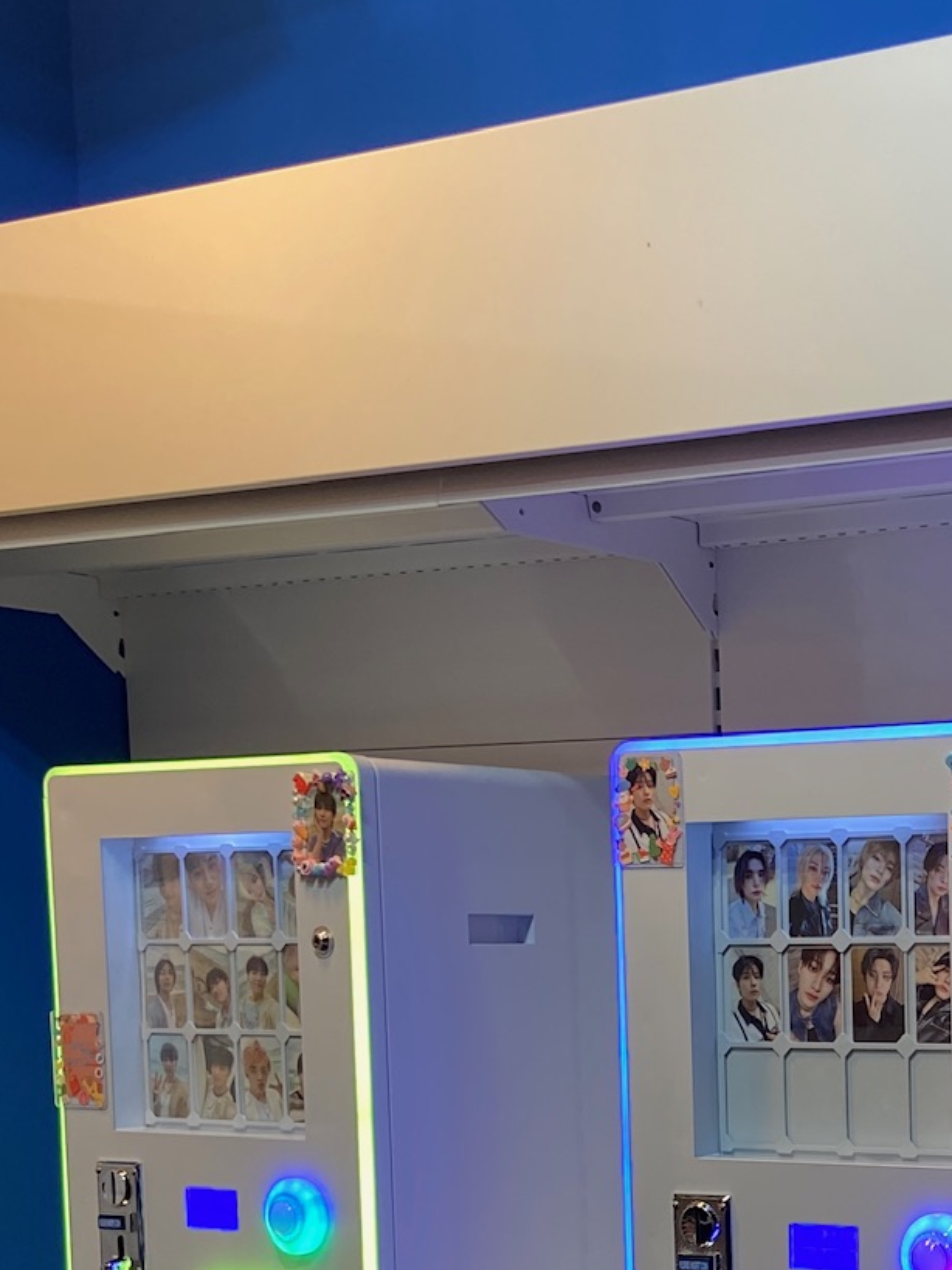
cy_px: 1169
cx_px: 1022
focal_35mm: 65
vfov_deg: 28.5
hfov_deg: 21.5
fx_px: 2384
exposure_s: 1/100
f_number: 1.8
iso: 80
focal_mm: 4.25
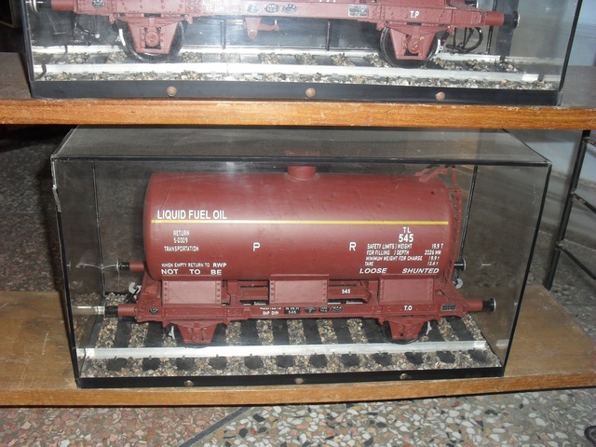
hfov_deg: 52.6
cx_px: 298
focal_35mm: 35
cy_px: 224
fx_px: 603
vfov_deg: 40.7
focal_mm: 6.3
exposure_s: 1/45
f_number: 3.2
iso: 200
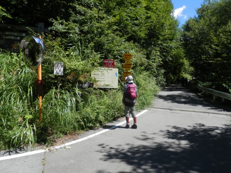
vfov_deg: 54.9
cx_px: 116
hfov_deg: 69.4
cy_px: 86
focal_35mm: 25
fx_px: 167
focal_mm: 4.5
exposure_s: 1/800
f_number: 3
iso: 80
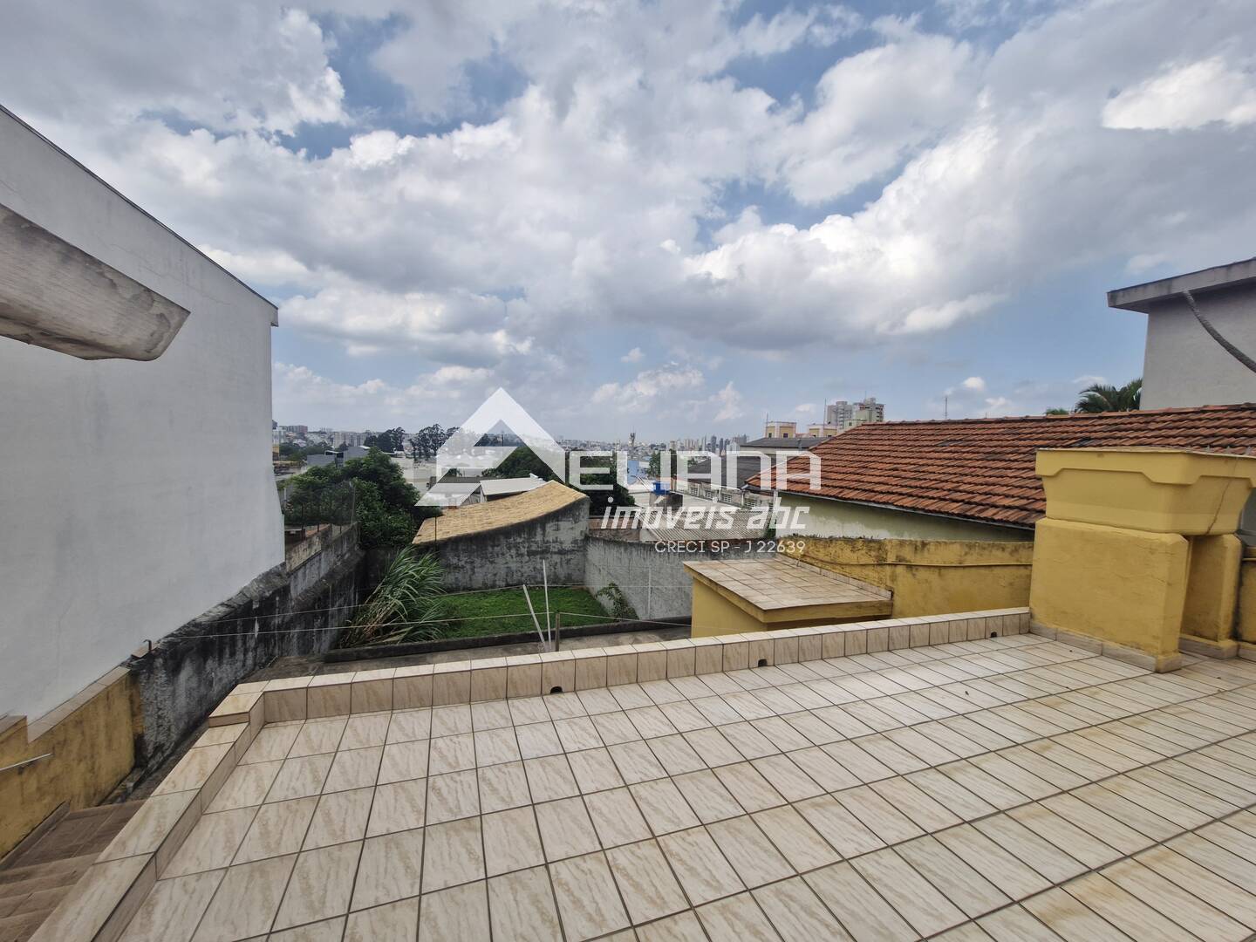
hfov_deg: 106.2
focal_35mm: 13
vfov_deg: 89.9
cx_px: 628
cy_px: 471
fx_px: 472
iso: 50
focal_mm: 1.74
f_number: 2.2
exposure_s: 1/2024
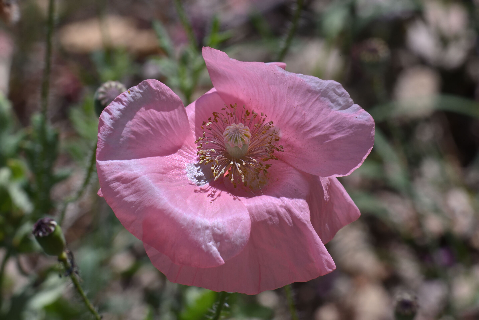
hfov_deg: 54.4
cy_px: 160
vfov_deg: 37.9
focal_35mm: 35
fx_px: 466
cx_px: 240
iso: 500
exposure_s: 1/1250
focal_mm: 35
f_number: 5.6
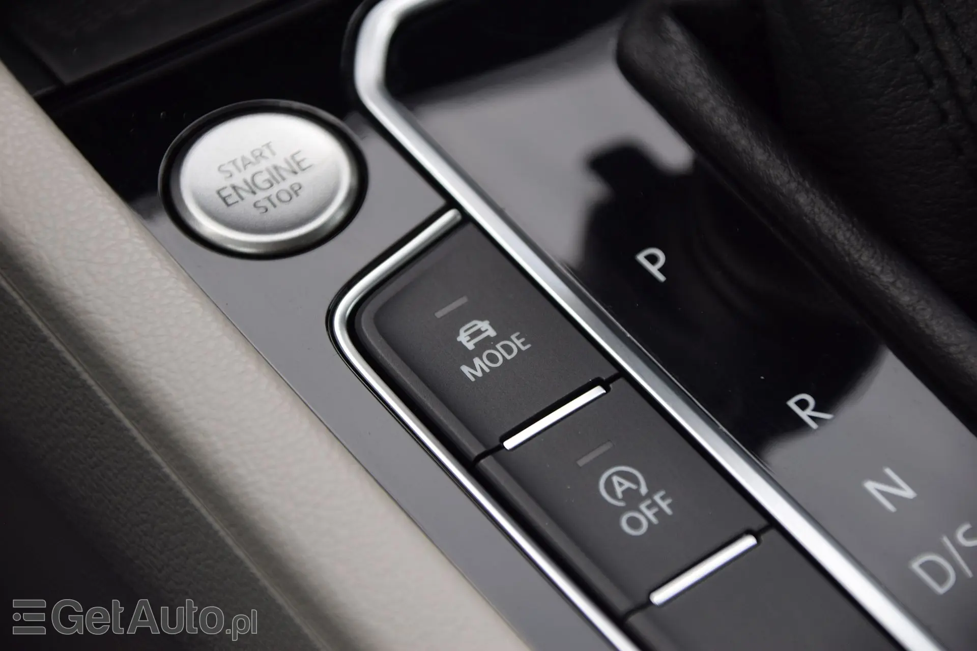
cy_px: 326
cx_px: 488
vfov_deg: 7.9
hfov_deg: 11.8
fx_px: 4722
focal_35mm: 174
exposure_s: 1/250
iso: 320
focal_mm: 116
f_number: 5.6
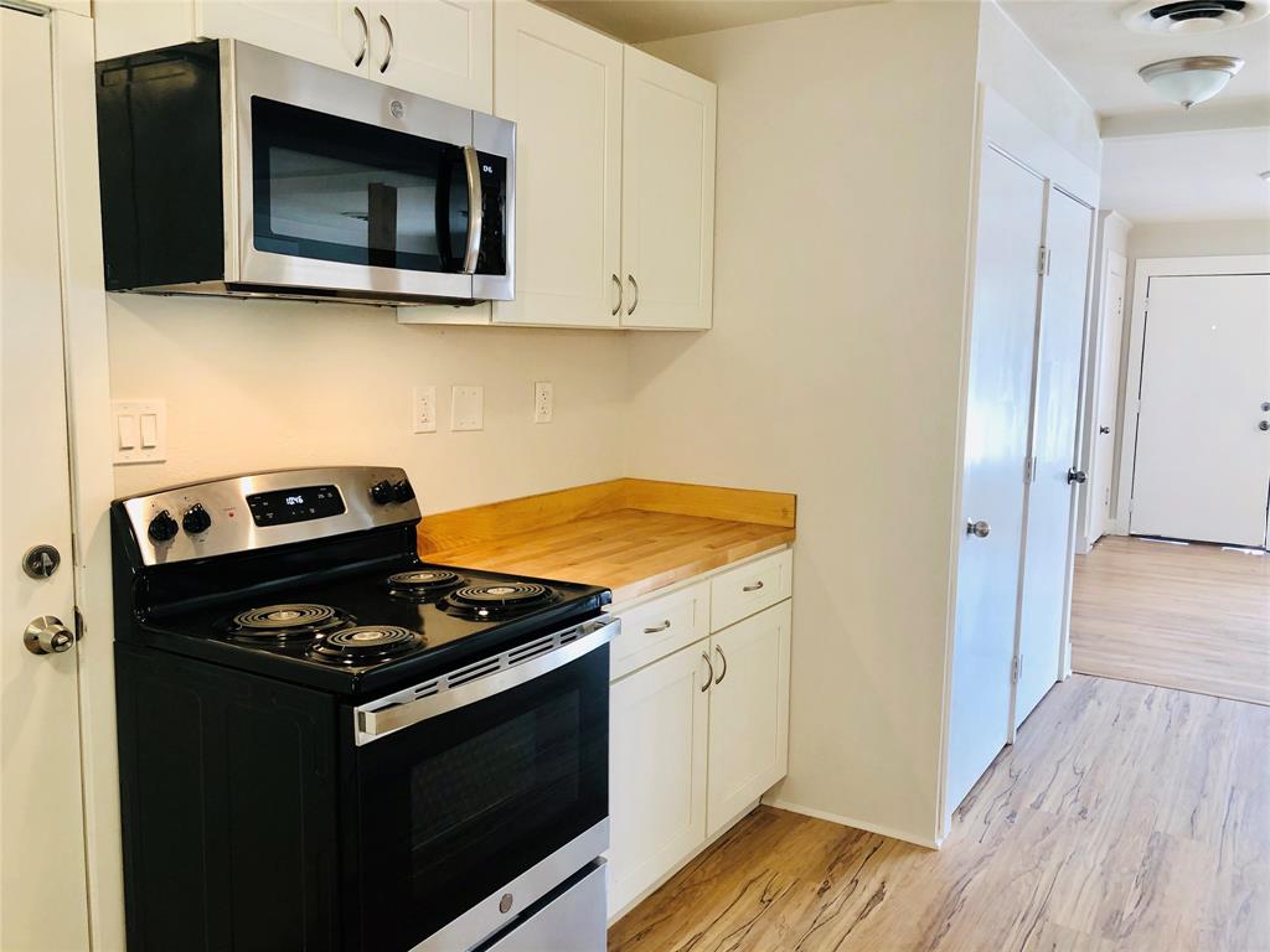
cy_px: 476
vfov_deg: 49.7
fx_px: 1027
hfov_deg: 63.4
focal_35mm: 28
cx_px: 635
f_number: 1.8
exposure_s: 1/20
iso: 40
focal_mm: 4
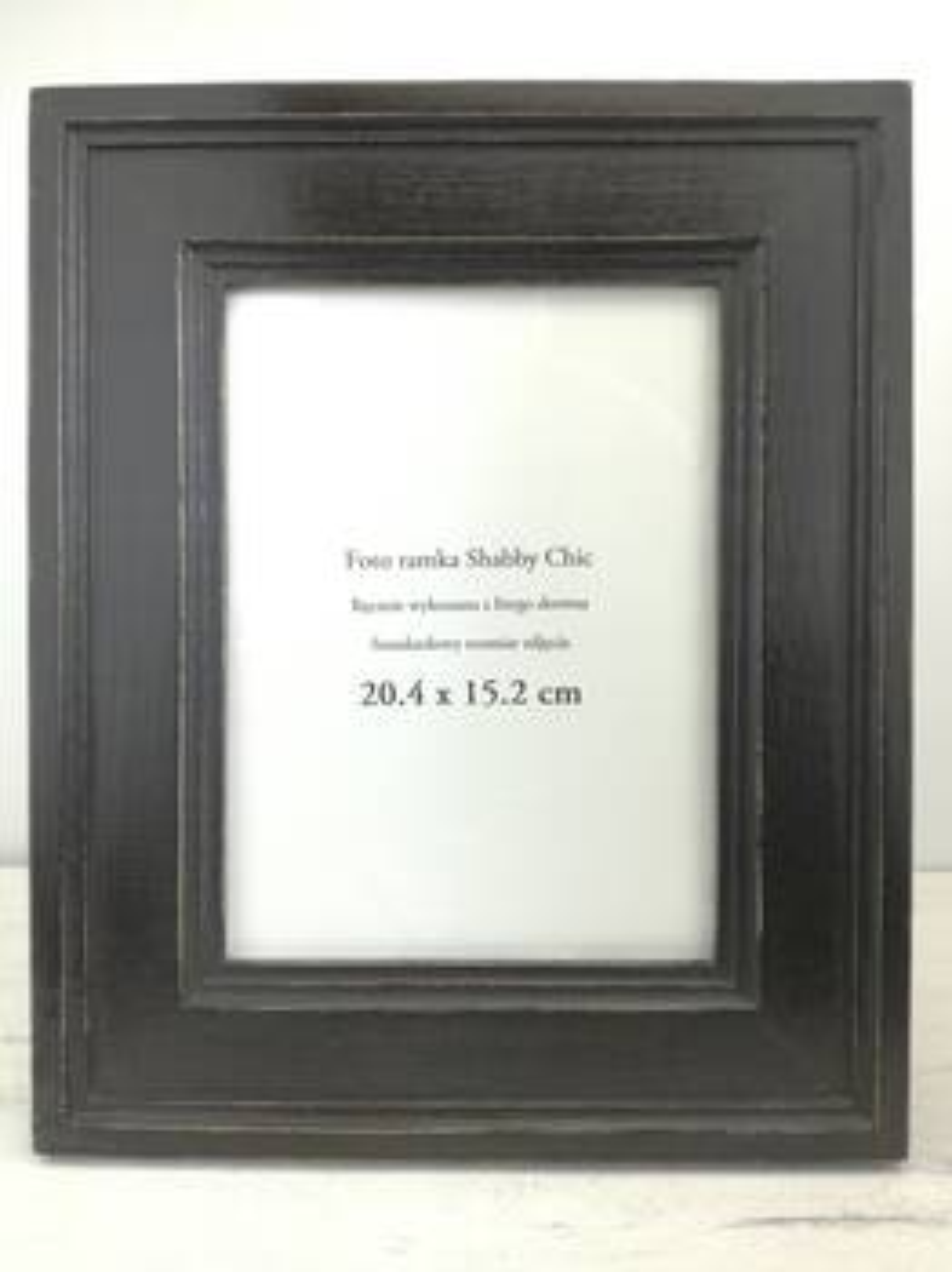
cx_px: 476
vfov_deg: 65.4
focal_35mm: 27
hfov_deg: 51.3
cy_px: 636
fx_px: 991
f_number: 2
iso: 50
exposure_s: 1/123
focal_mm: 3.79
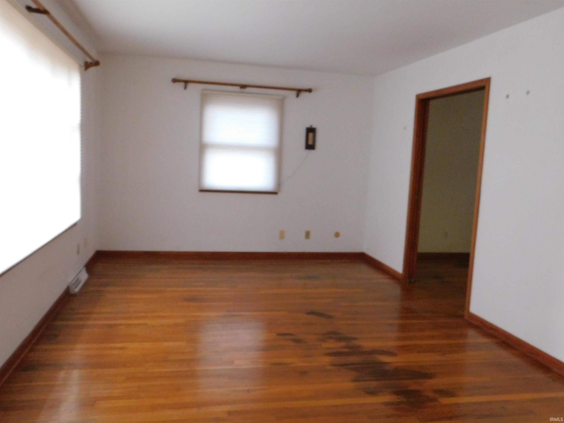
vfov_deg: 46.8
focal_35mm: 30
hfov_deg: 60.0
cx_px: 282
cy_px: 212
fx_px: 489
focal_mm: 5.3
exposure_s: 1/4
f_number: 3.2
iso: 800
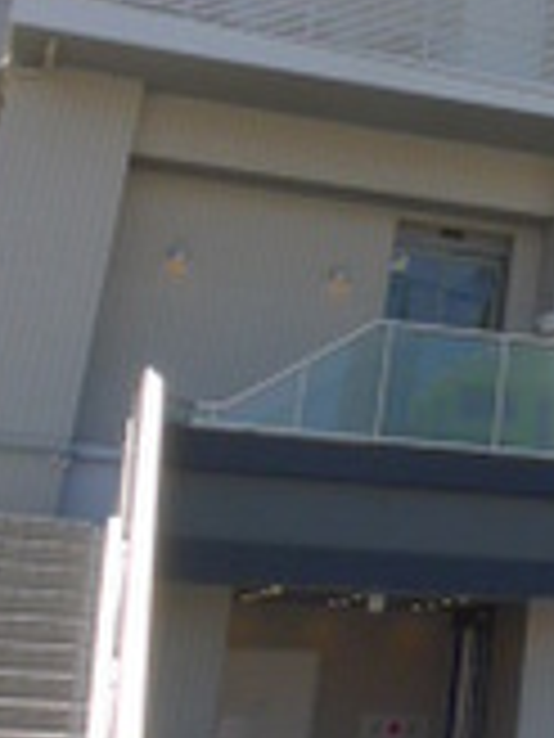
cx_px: 980
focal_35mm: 77
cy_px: -153
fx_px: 1643
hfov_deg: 16.3
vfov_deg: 23.2
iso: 100
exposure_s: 1/500
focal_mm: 3.9
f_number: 4
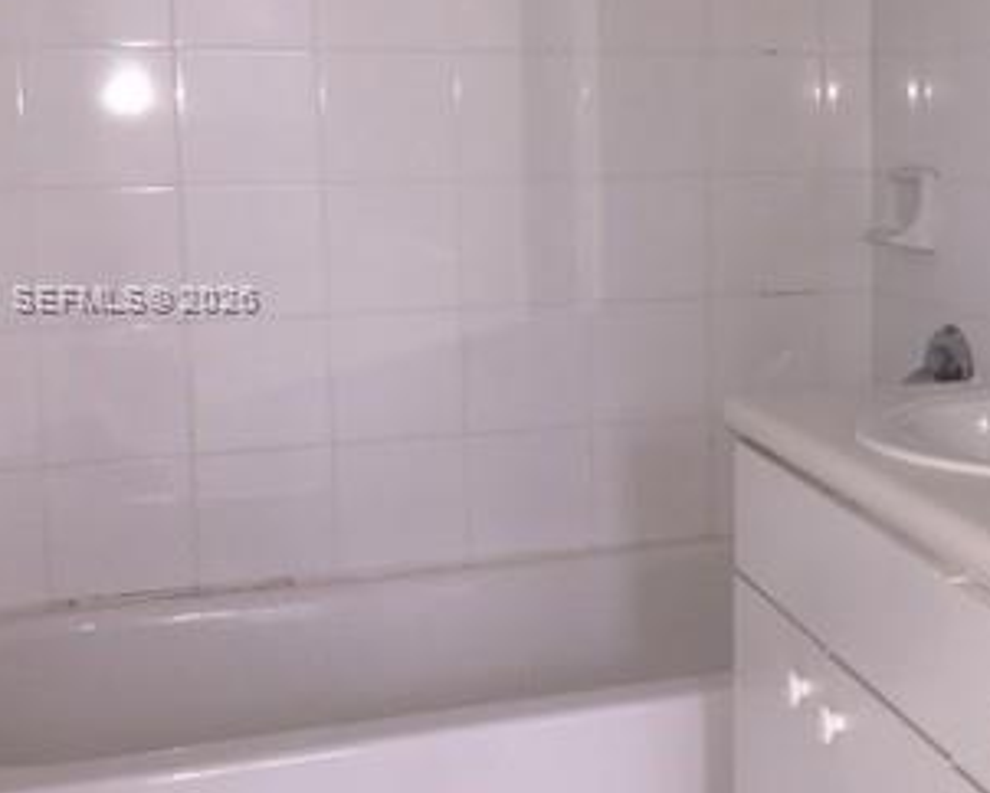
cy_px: 298
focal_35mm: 60
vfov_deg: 25.3
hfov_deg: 30.3
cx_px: 856
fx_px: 1759
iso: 64
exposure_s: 1/30
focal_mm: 4.15
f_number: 2.2
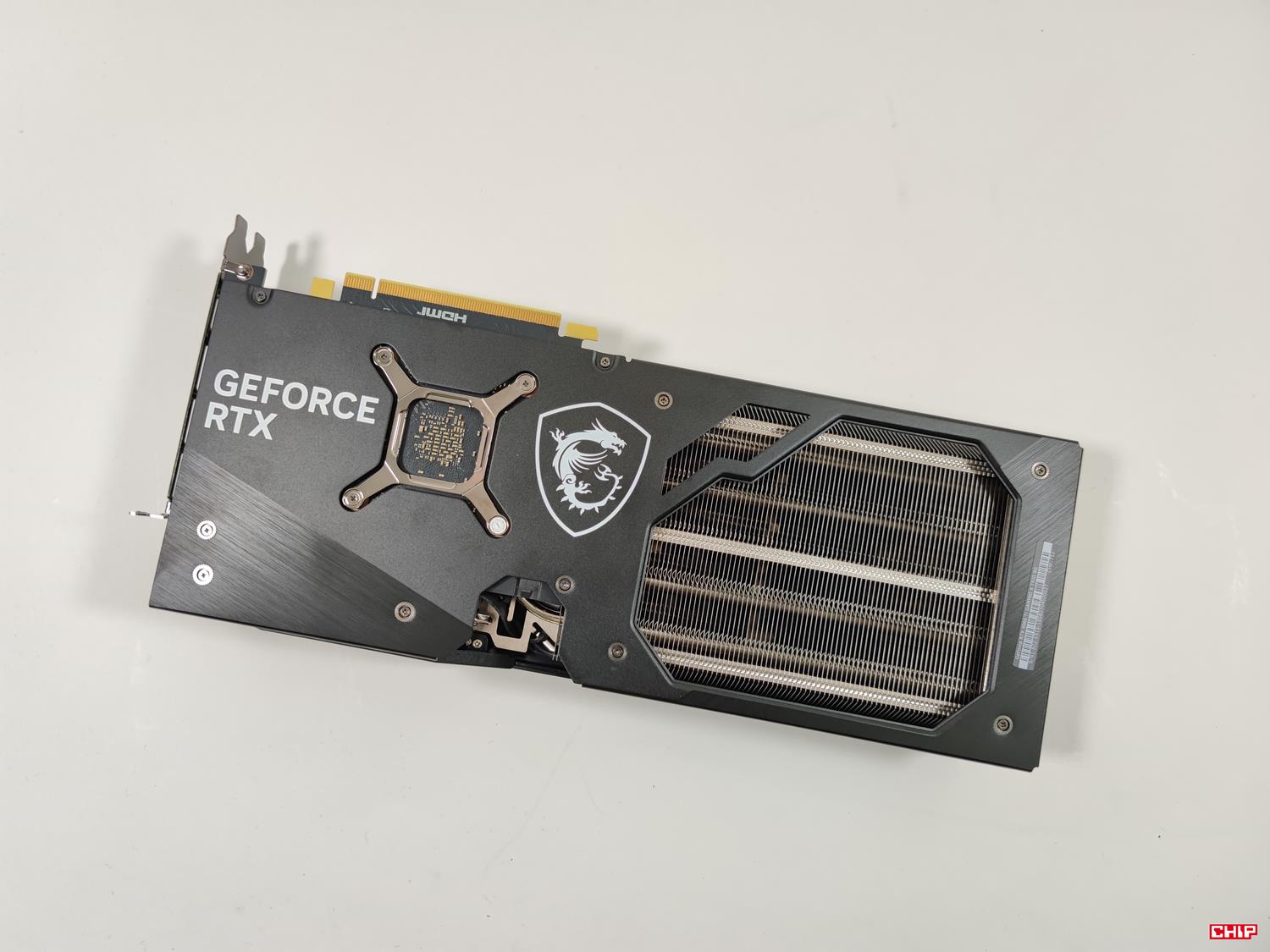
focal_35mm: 25
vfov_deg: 54.9
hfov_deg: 69.4
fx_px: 917
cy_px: 476
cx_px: 635
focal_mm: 6.78
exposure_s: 1/100
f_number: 1.85
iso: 60
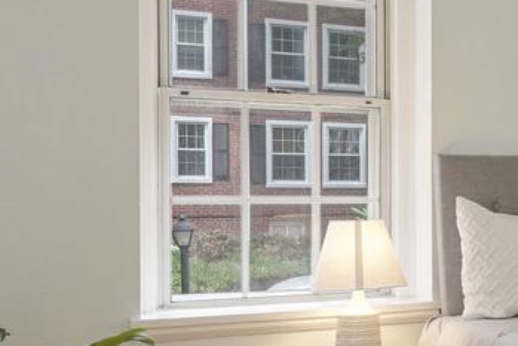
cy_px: 218
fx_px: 980
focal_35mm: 68
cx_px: 812
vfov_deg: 20.0
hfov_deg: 23.0
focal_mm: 16.5
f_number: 9
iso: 800
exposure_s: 1/30
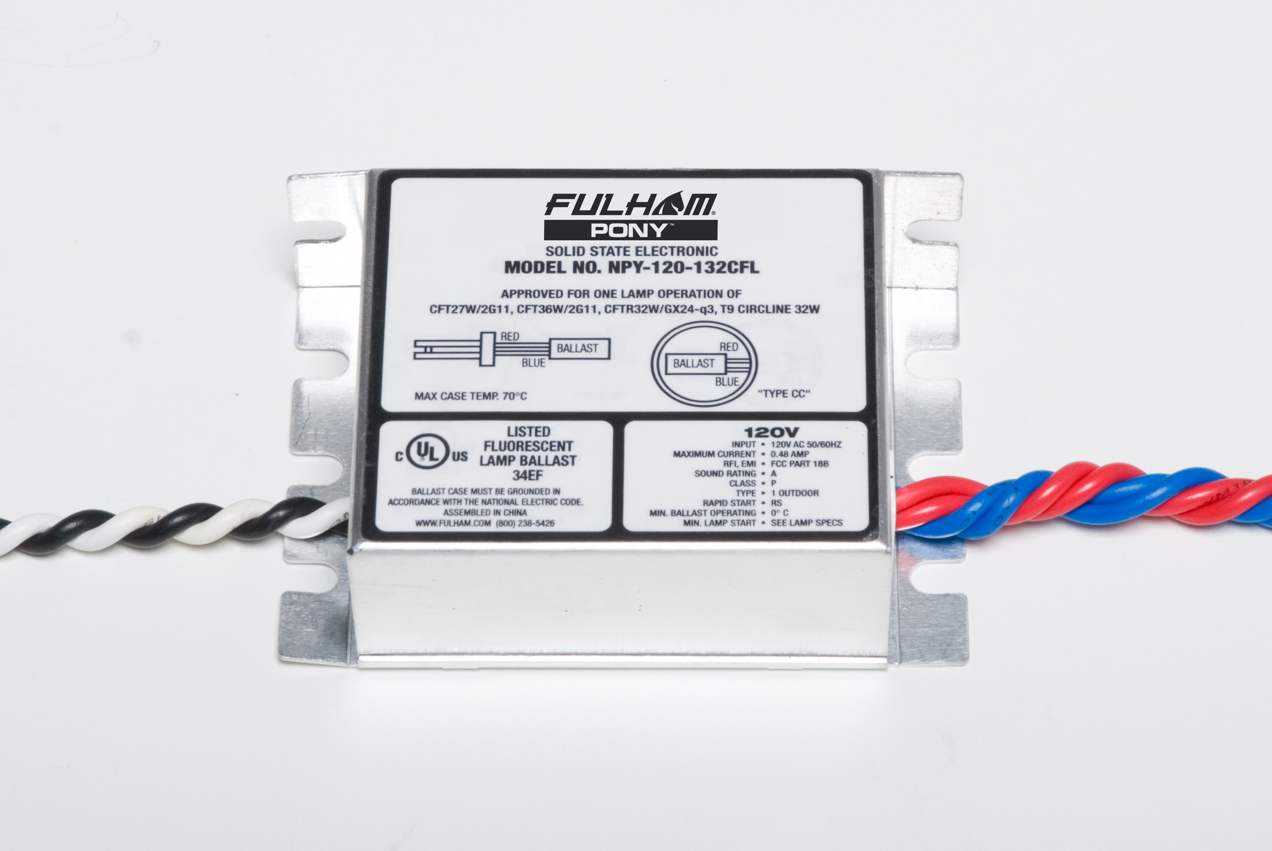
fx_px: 3714
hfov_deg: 19.4
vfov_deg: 13.1
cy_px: 426
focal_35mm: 105
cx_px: 636
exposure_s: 1/250
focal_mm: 70
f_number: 18
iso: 160
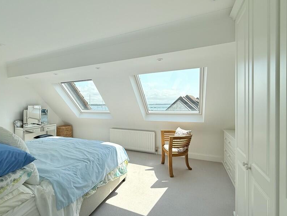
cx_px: 122
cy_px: 107
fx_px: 149
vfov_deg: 71.6
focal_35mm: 18
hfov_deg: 87.1
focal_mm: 2.22
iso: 50
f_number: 2.2
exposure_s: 1/1087
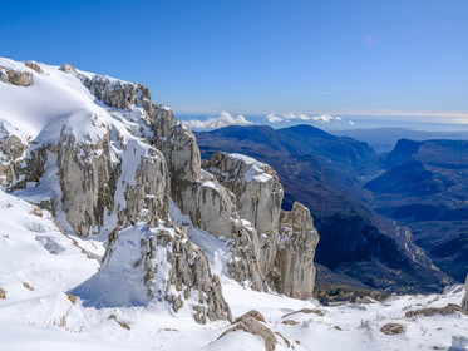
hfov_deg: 63.4
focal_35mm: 28
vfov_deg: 49.8
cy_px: 176
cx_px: 234
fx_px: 379
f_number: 16
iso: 320
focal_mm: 35
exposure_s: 1/320
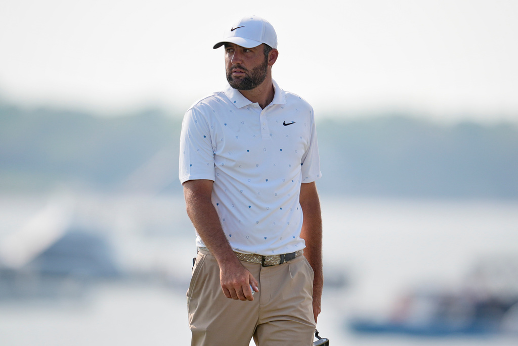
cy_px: 173
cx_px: 259
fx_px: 8638
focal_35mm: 600
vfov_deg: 2.3
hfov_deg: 3.4
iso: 250
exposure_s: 1/2500
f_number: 2.8
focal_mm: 400
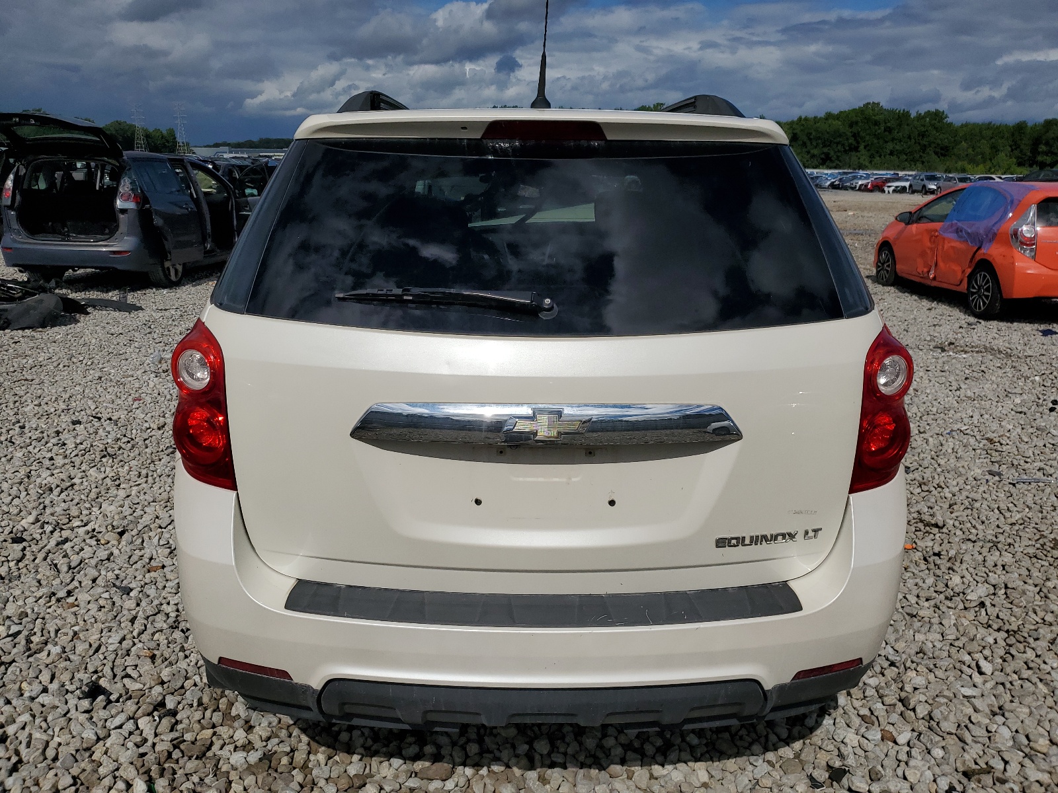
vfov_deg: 53.1
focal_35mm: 26
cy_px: 396
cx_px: 529
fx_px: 795
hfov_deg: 67.3
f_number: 1.5
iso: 52
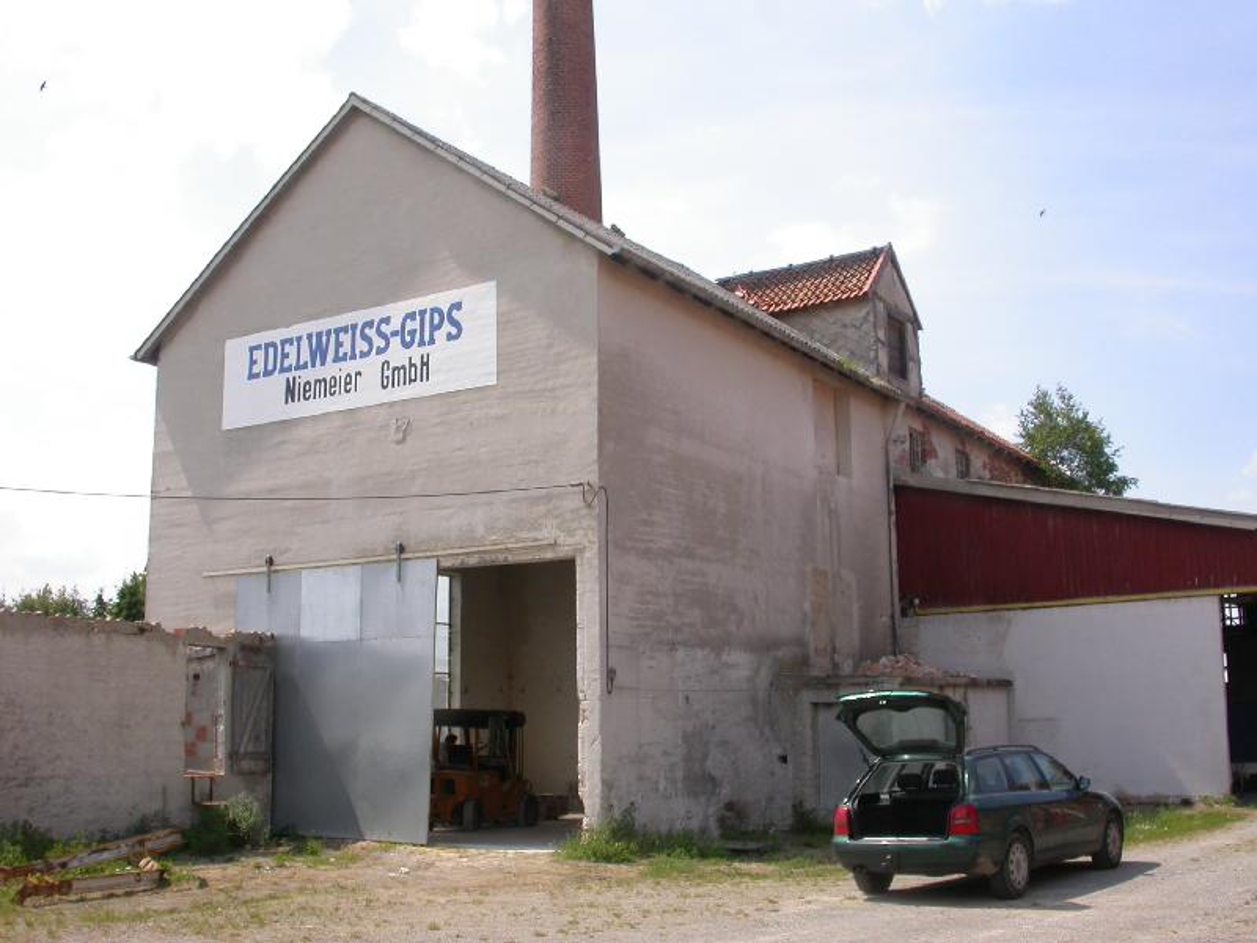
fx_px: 1380
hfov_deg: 49.0
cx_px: 628
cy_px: 472
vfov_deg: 37.7
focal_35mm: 38
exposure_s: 1/564
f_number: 5.3
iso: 100
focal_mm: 7.85
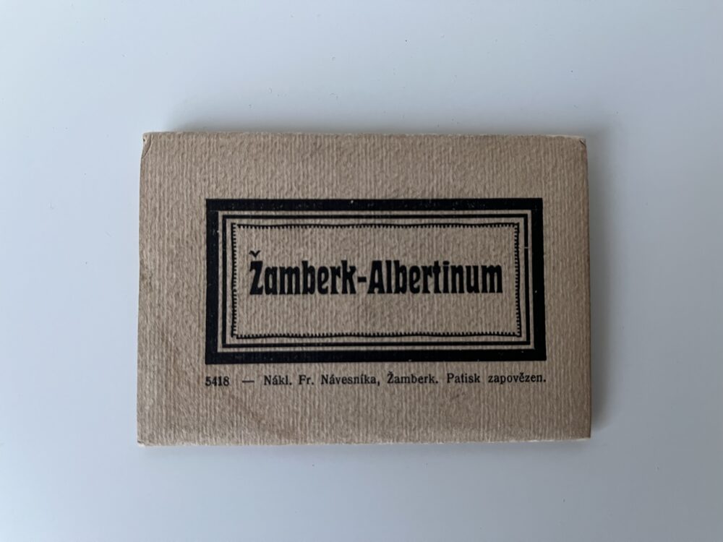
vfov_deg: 53.1
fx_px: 543
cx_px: 362
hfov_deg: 67.3
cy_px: 271
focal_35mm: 26
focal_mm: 5.1
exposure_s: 1/60
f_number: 1.6
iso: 250
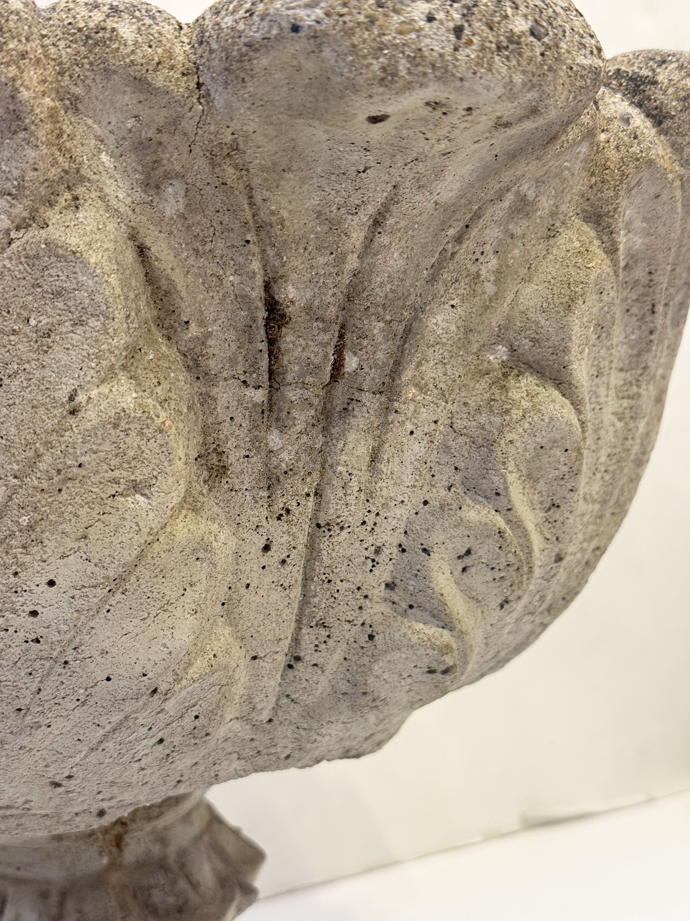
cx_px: 345
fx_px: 1276
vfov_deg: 39.7
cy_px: 460
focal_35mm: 48
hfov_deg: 30.3
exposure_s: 1/60
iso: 250
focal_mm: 6.76
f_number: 1.78
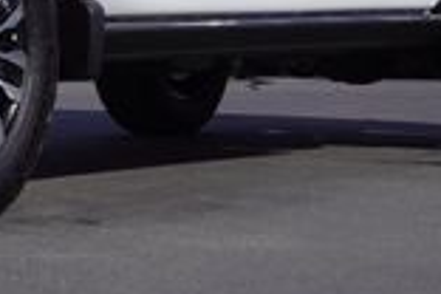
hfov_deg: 12.5
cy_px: -178
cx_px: -116
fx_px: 1960
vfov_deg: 8.4
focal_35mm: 160
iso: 100
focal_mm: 26
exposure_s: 1/250
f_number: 11
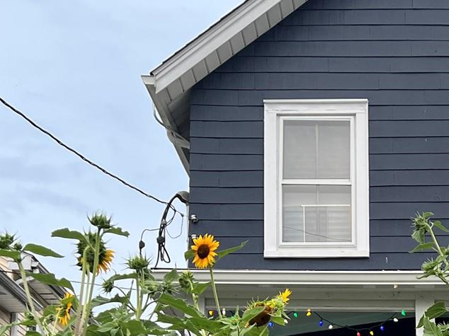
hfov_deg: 22.5
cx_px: 436
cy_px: 430
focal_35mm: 84
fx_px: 1089
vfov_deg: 16.6
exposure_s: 1/121
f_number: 1.5
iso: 80
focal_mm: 5.7
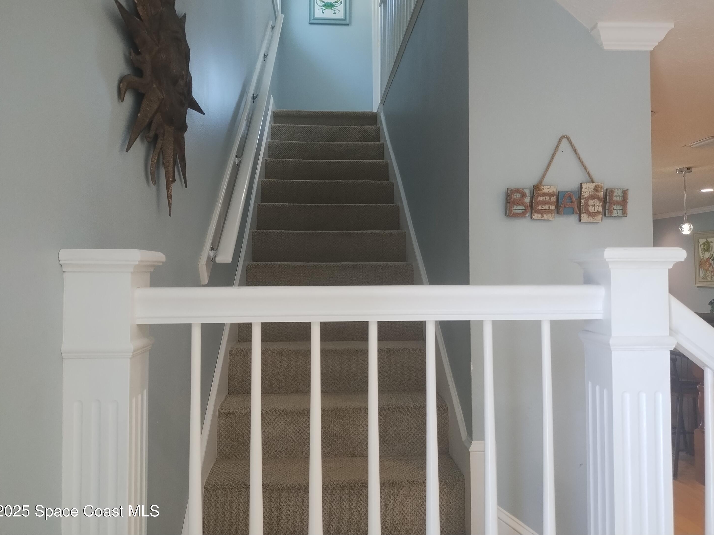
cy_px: 258
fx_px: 536
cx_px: 354
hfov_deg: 67.3
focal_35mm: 26
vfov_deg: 53.0
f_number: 1.7
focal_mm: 4.71
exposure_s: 1/60
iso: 144
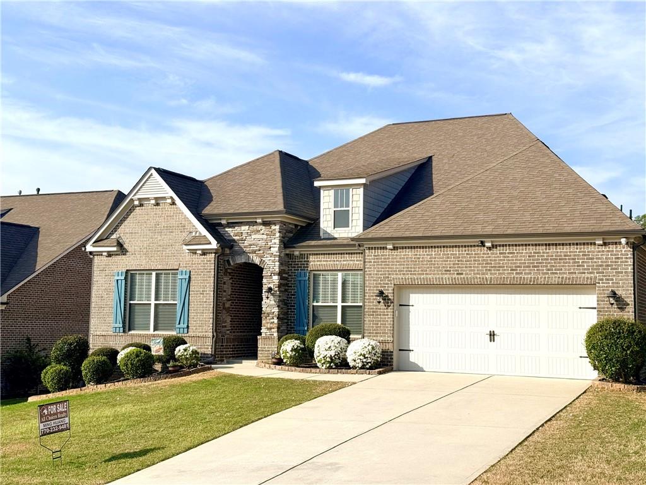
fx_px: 896
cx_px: 323
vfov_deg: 30.3
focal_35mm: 48
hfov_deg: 39.7
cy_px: 242
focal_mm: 6.76
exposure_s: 1/6024
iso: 80
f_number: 1.78
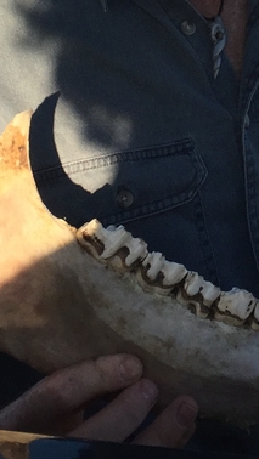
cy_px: -92
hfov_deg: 11.2
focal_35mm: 107
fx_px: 1305
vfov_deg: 18.9
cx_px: 246
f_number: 2.2
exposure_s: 1/1130
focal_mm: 4.15
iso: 32
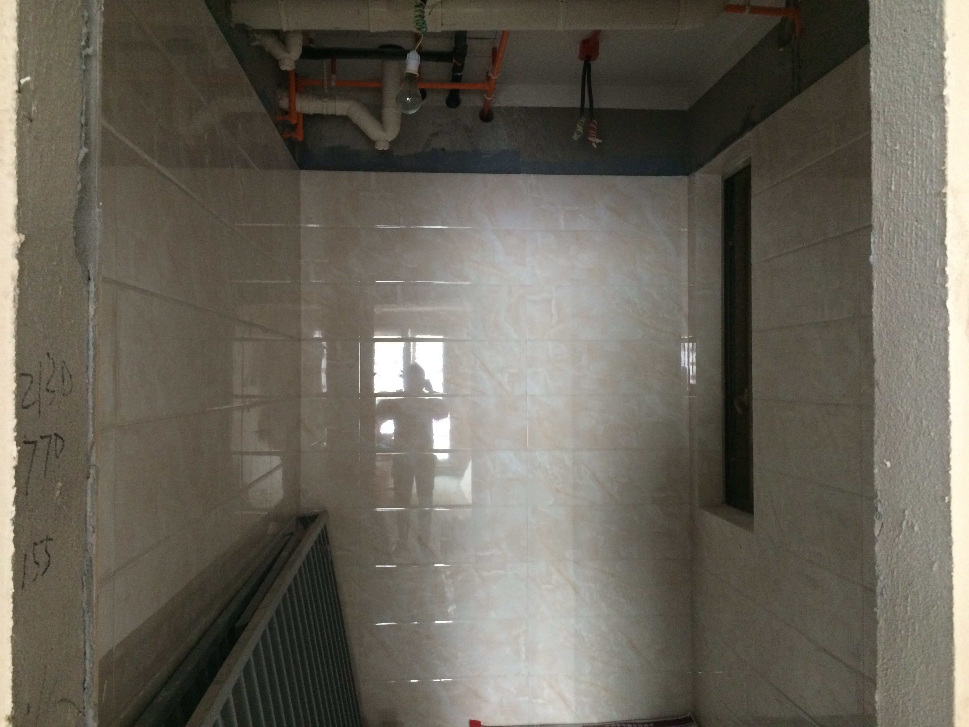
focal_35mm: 29
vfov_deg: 48.2
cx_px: 484
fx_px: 812
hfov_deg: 61.7
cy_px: 364
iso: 250
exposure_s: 1/20
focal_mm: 4.15
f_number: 2.2
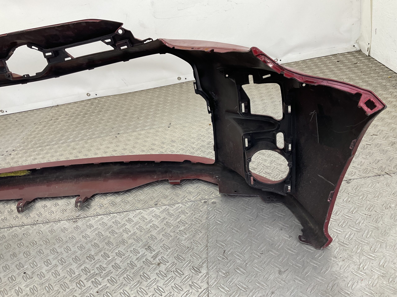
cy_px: 148
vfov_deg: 48.2
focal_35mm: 29
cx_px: 198
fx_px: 333
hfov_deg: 61.7
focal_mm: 3
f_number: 1.8
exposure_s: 1/100
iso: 25
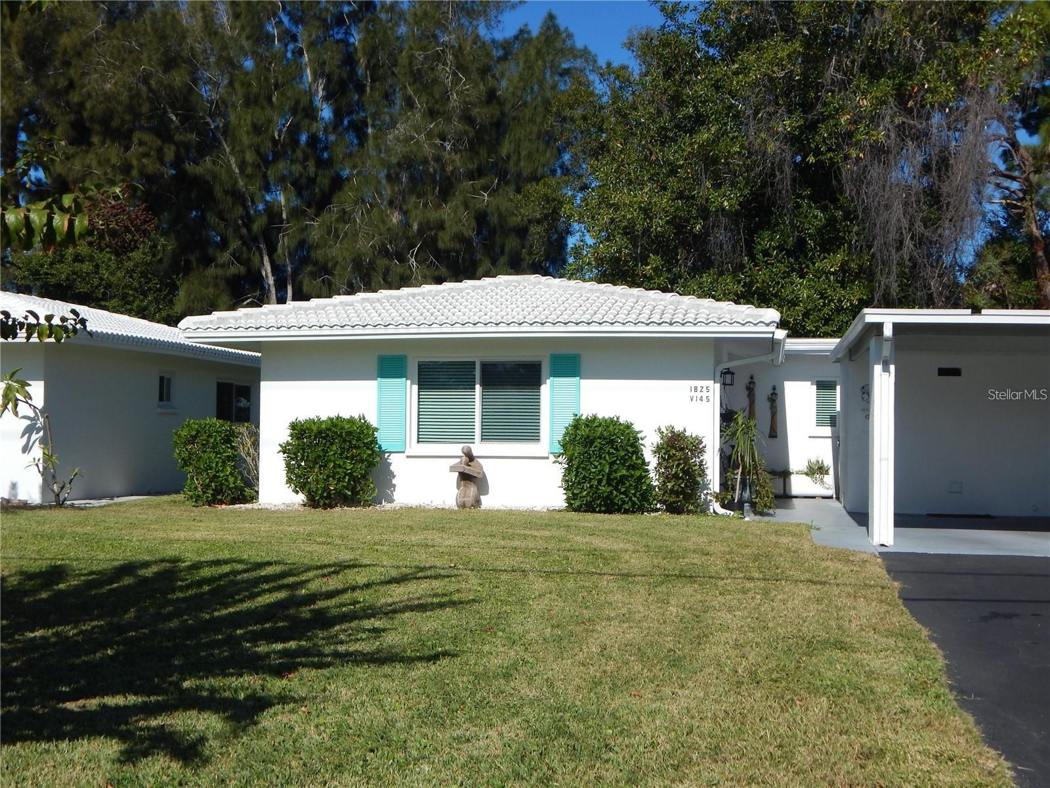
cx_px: 525
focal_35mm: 43
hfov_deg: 43.9
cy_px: 394
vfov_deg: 33.6
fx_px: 1304
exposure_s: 1/640
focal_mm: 7.7
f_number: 7.1
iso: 125
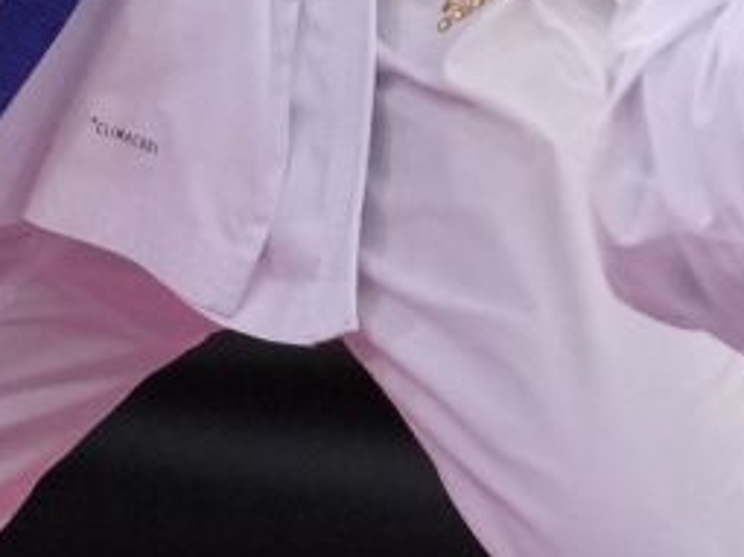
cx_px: 1150
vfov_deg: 0.7
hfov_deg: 1.0
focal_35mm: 2040
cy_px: -531
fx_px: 43825
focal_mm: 200
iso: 2000
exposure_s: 1/1000
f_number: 2.8
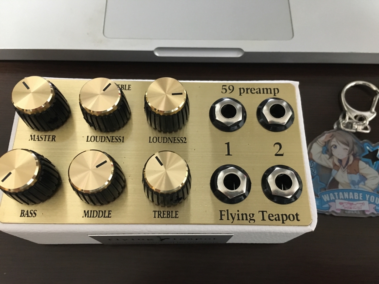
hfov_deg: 61.7
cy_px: 142
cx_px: 190
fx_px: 318
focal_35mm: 29
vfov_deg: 48.2
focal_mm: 4.15
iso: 250
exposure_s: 1/15
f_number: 2.2
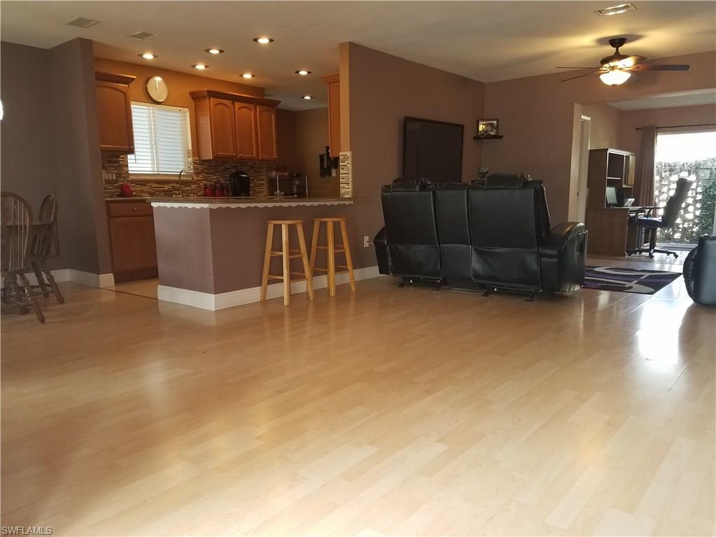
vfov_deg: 53.1
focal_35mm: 26
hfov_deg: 67.3
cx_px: 358
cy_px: 268
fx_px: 538
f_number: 1.7
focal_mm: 4.2
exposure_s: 1/60
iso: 125
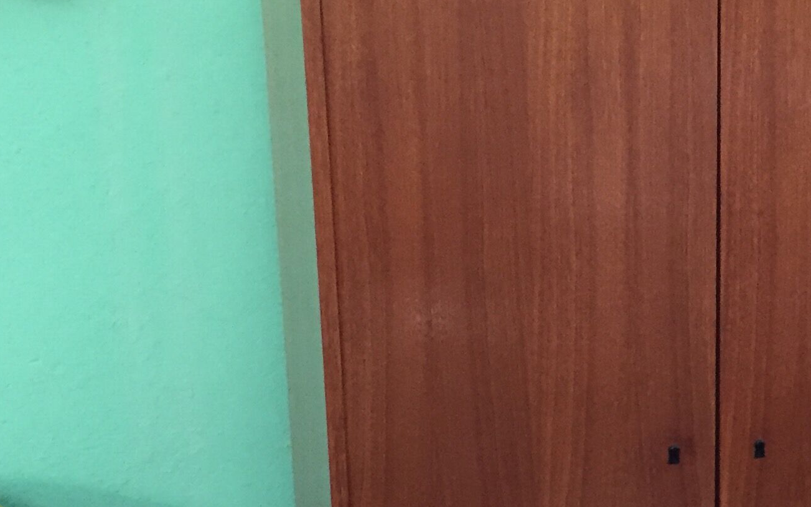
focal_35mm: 77
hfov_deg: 25.4
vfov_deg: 16.7
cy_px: 452
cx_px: 830
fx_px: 1702
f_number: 2.2
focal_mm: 4.15
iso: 250
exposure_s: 1/33
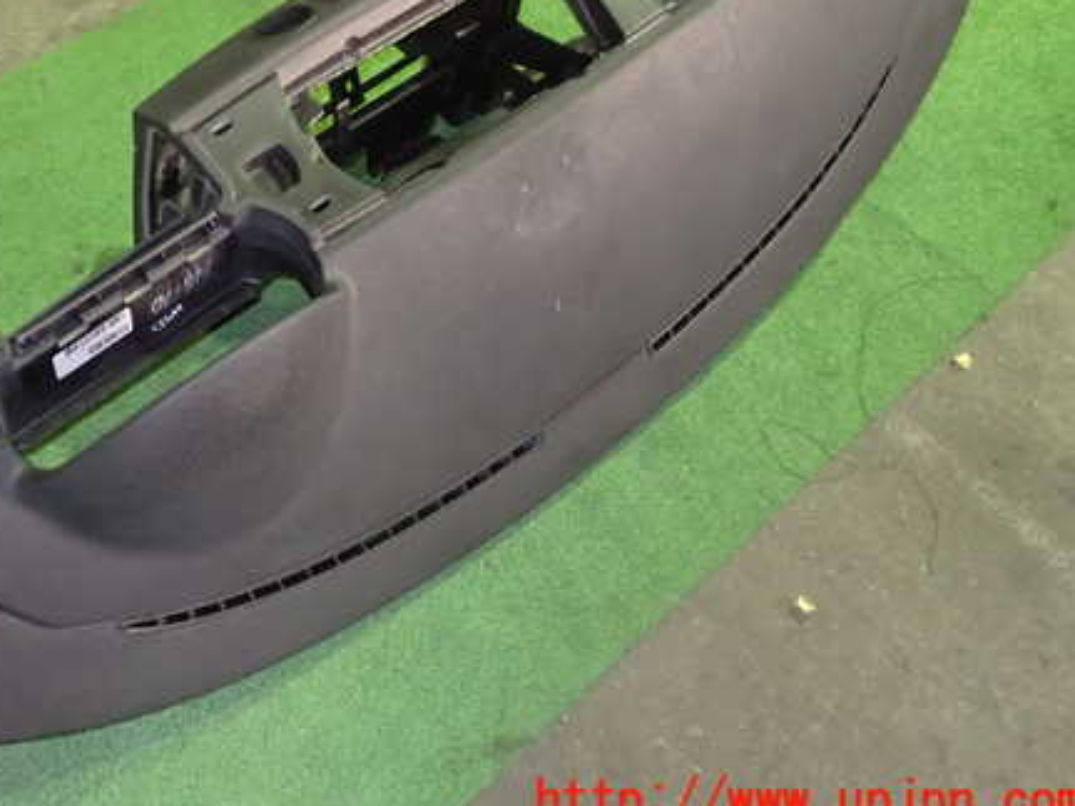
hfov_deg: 37.7
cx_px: 351
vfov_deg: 28.9
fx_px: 1553
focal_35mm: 50
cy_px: 274
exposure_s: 1/40
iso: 640
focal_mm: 6.37
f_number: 2.5
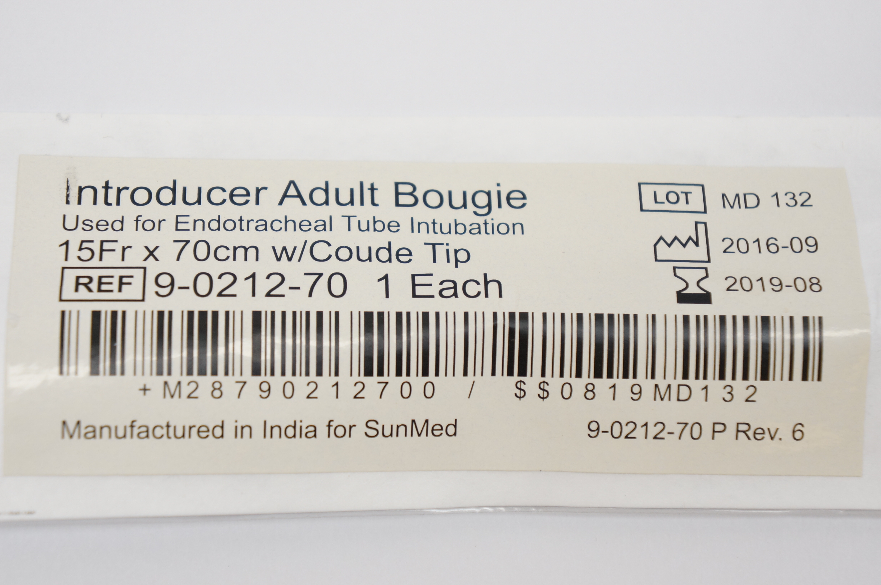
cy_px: 292
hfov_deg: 24.6
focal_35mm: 82
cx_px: 440
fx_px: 2017
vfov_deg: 16.5
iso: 400
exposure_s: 1/100
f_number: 5.6
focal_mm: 55
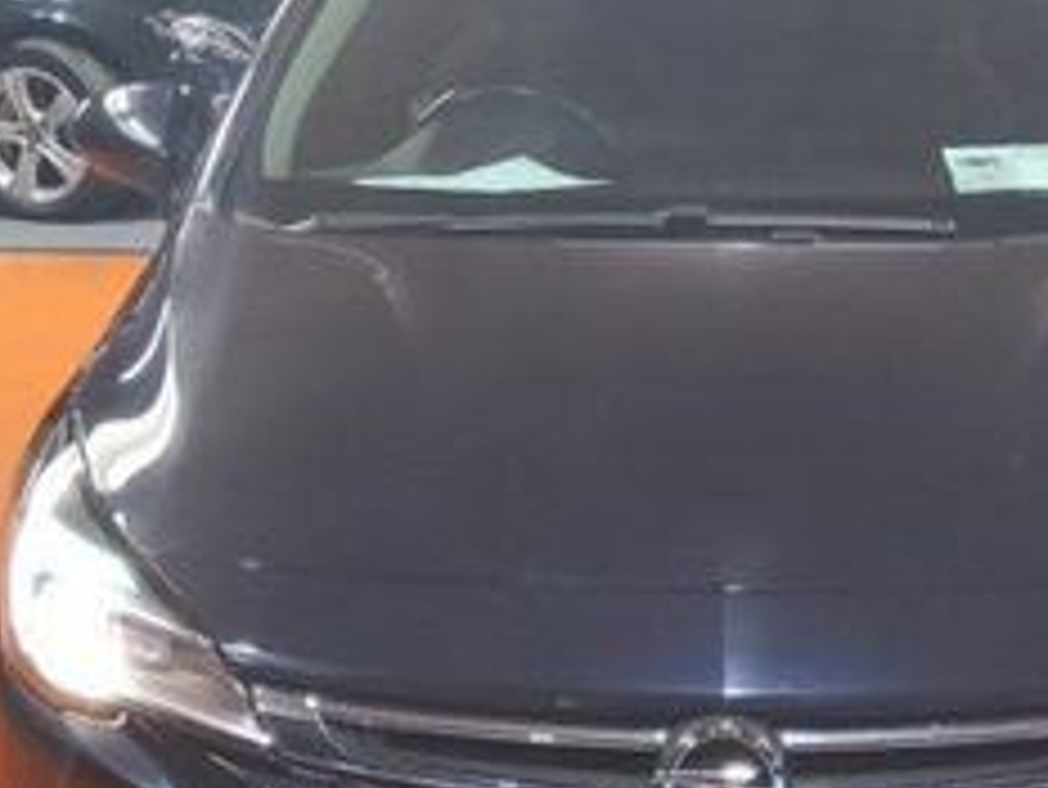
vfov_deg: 21.9
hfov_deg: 28.7
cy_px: 423
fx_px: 2029
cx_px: 724
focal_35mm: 67
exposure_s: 1/50
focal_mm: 3.08
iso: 320
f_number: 2
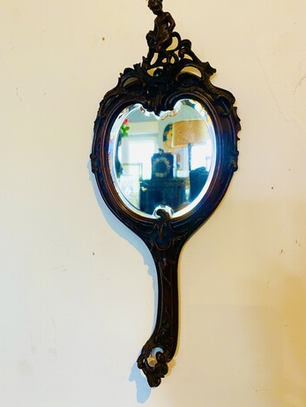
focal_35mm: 27
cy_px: 198
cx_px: 148
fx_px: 318
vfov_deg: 65.3
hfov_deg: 51.4
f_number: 1.8
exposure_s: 1/50
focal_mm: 4.25
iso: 200
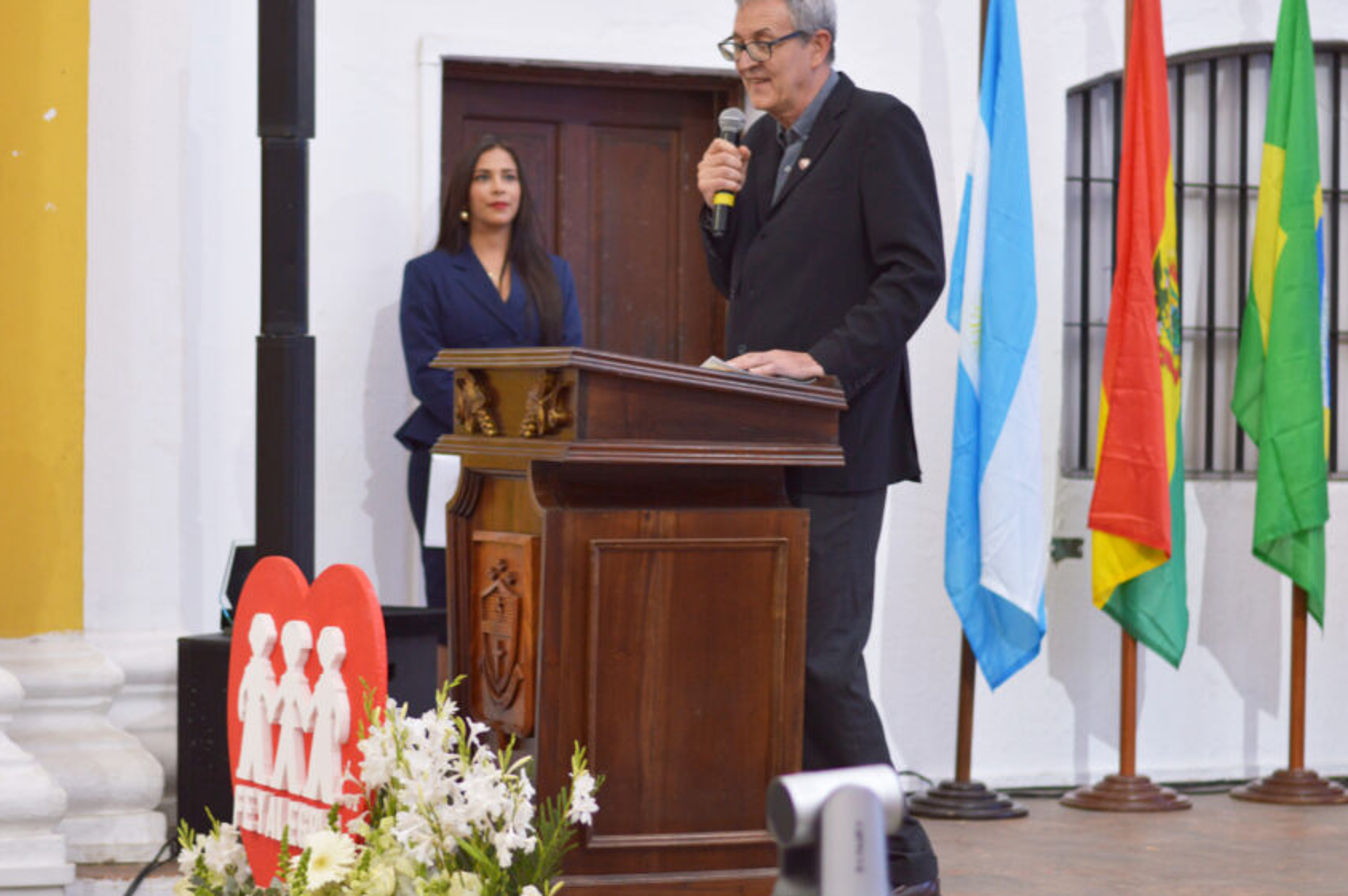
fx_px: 3404
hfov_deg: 22.4
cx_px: 546
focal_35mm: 91
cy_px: 400
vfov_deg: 15.0
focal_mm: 50
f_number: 1.8
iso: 400
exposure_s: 1/50
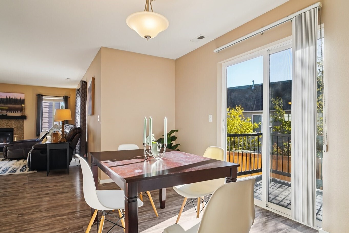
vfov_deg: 61.8
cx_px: 168
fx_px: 194
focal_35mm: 20
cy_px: 129
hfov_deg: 84.0
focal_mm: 16
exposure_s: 1/200
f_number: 8
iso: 1600
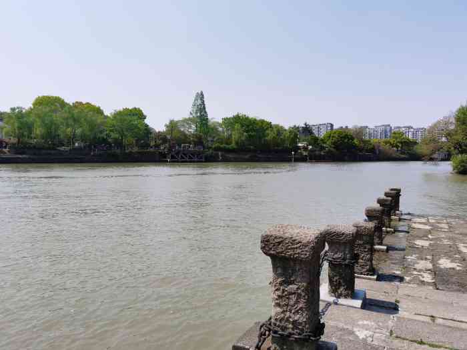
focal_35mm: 27
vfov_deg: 51.4
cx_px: 234
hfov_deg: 65.3
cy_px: 175
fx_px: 364
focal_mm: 5.56
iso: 50
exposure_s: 1/5000
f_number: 1.6
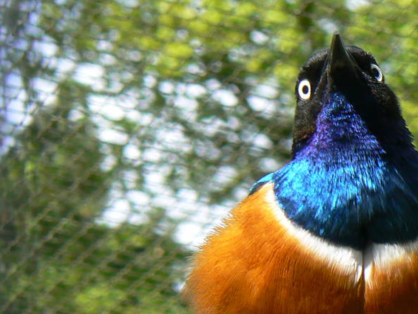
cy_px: 238
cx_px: 351
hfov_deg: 6.7
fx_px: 3575
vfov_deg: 5.0
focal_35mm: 296
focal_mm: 18.2
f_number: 5.6
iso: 80
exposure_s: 1/250
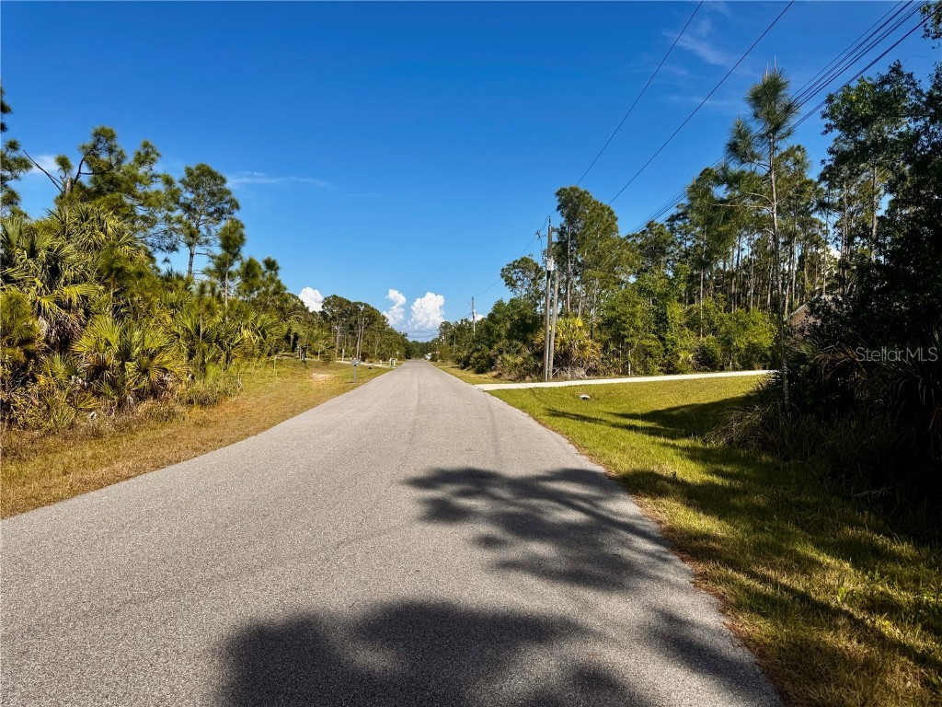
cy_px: 354
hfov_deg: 71.6
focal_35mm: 24
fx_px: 653
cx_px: 471
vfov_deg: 56.8
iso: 80
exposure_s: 1/4950
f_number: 1.78
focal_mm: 6.76
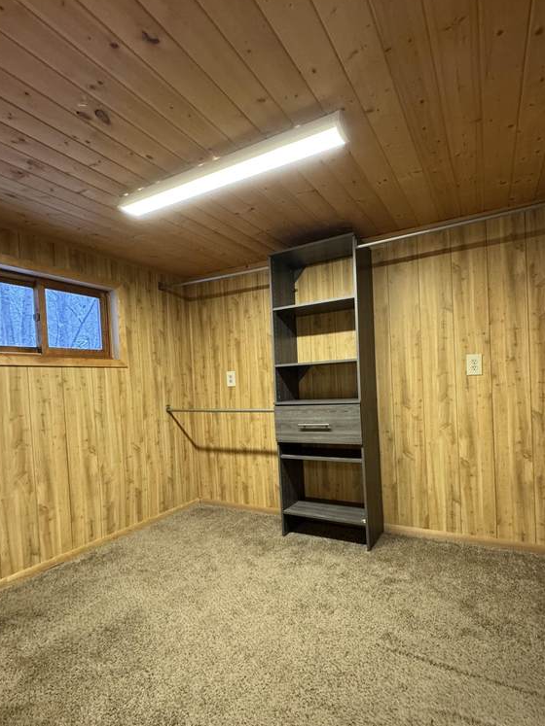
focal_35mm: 18
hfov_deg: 71.5
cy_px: 391
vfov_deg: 87.6
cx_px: 290
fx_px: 378
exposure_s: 1/60
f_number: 2.2
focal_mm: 2.22
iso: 320
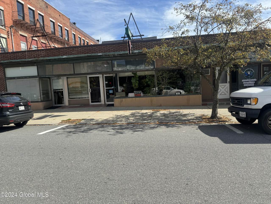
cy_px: 102
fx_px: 188
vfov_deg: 56.8
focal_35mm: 24
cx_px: 136
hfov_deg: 71.6
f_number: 1.78
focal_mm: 6.76
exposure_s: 1/2959
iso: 80
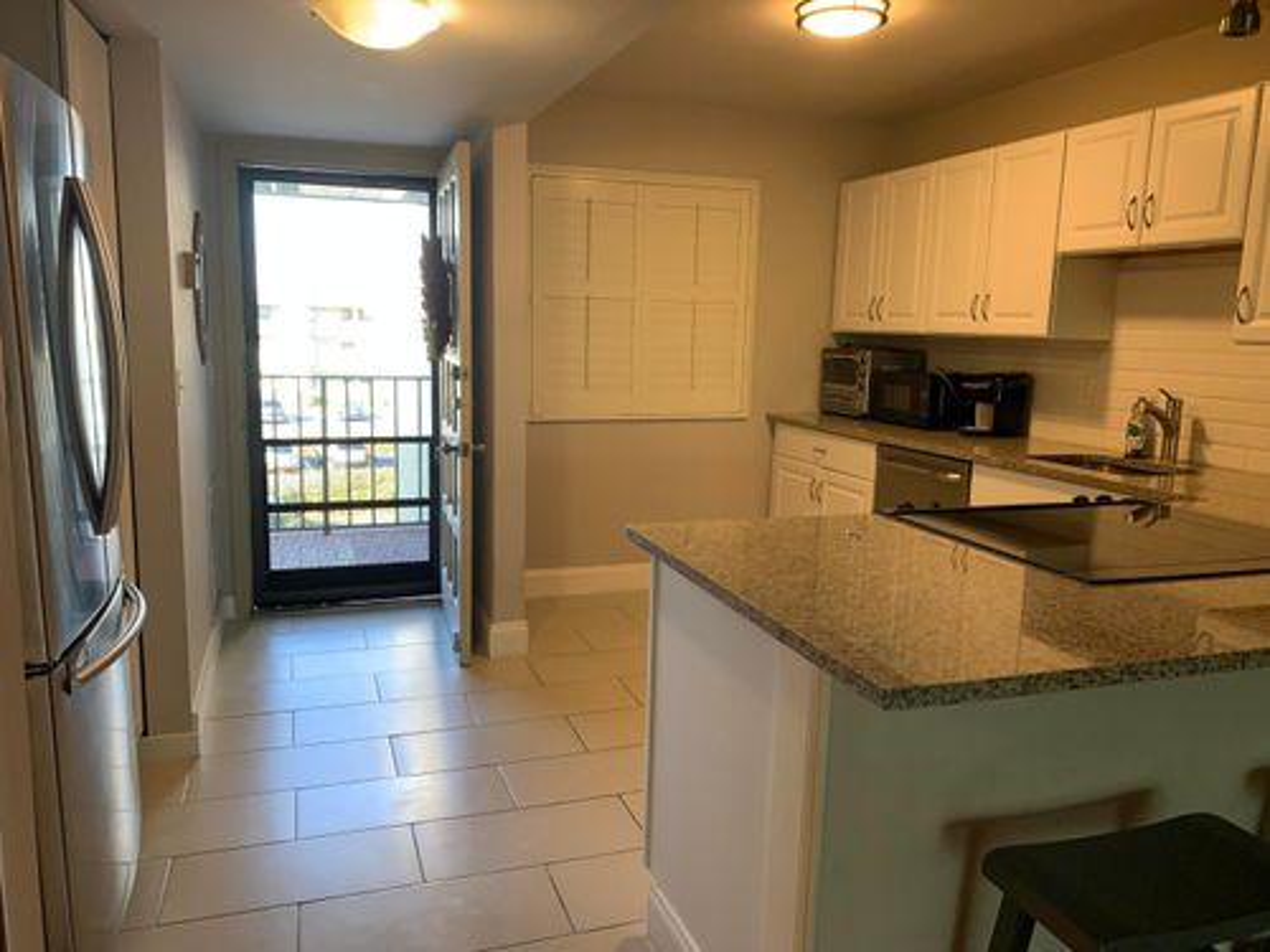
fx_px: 954
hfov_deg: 67.3
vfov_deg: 53.1
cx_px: 635
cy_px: 476
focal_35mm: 26
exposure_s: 1/60
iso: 80
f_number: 1.8
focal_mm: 4.25
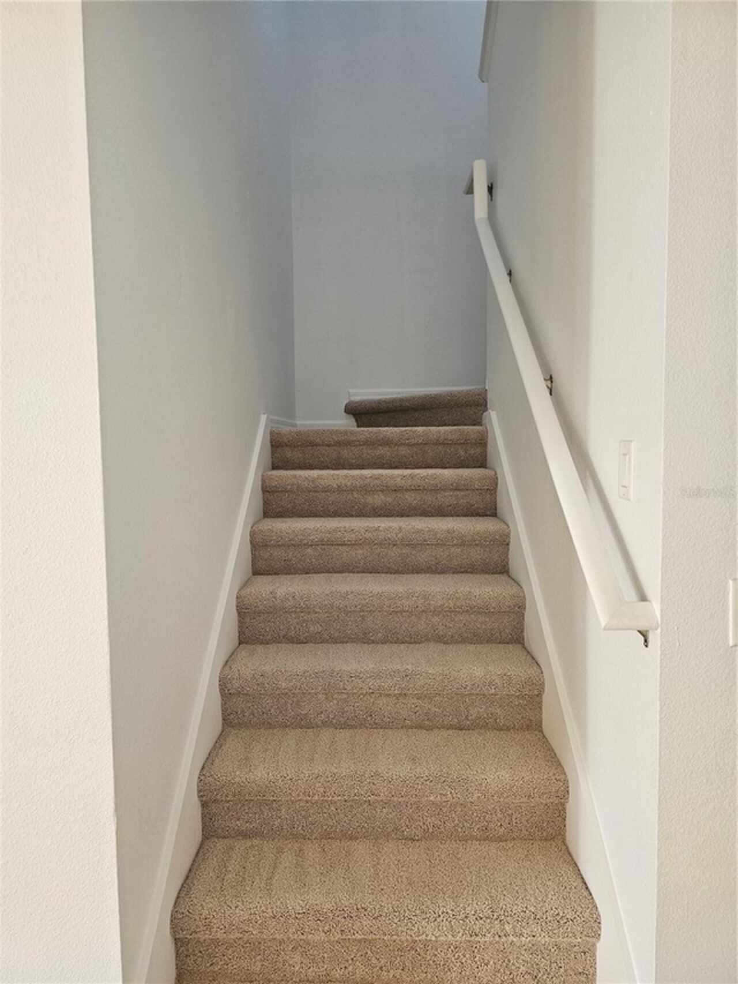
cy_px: 492
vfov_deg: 73.9
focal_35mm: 23
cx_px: 369
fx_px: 654
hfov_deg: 58.9
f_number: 1.7
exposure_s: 1/120
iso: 250
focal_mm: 6.3
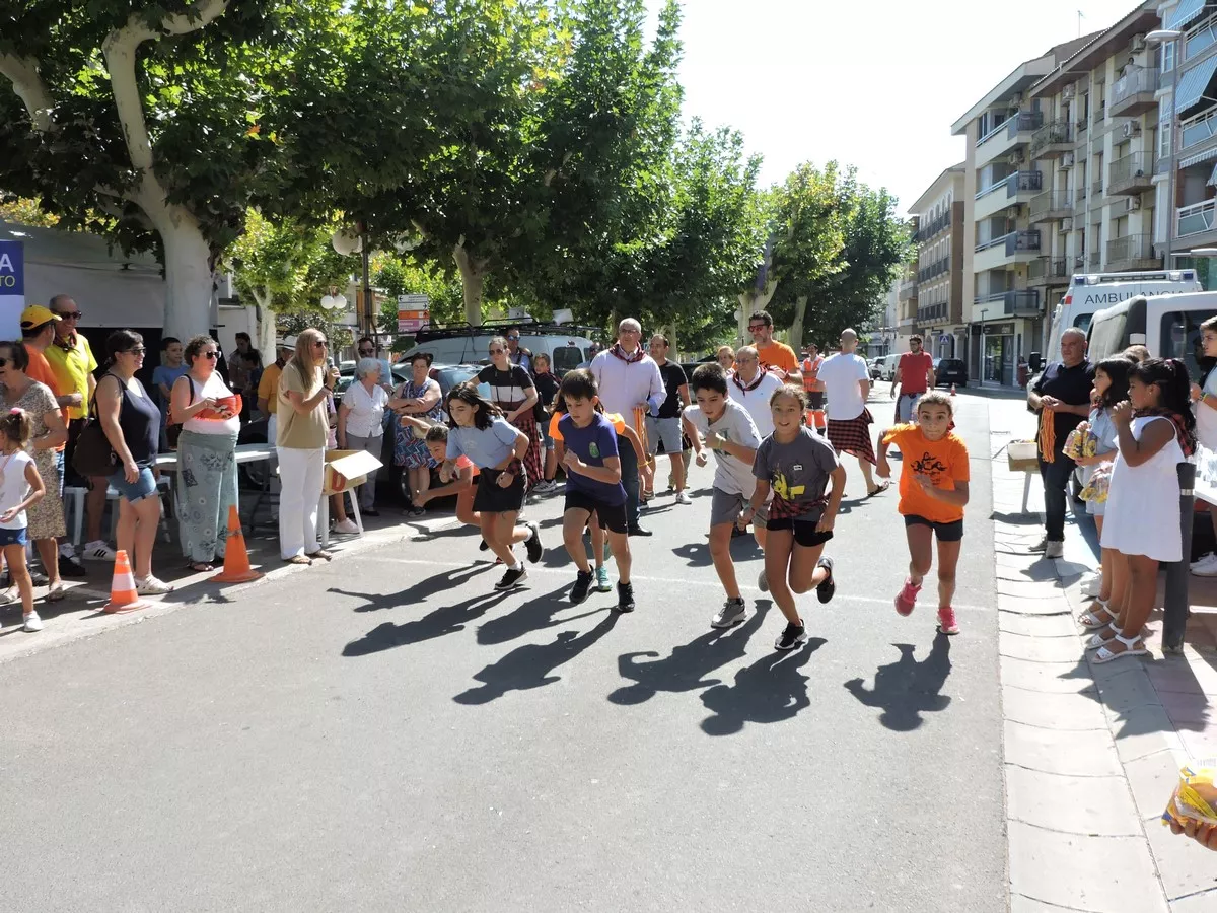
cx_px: 608
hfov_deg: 60.0
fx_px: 1055
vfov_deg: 46.8
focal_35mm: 30
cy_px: 456
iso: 100
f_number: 3.1
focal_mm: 5.4
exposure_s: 1/640
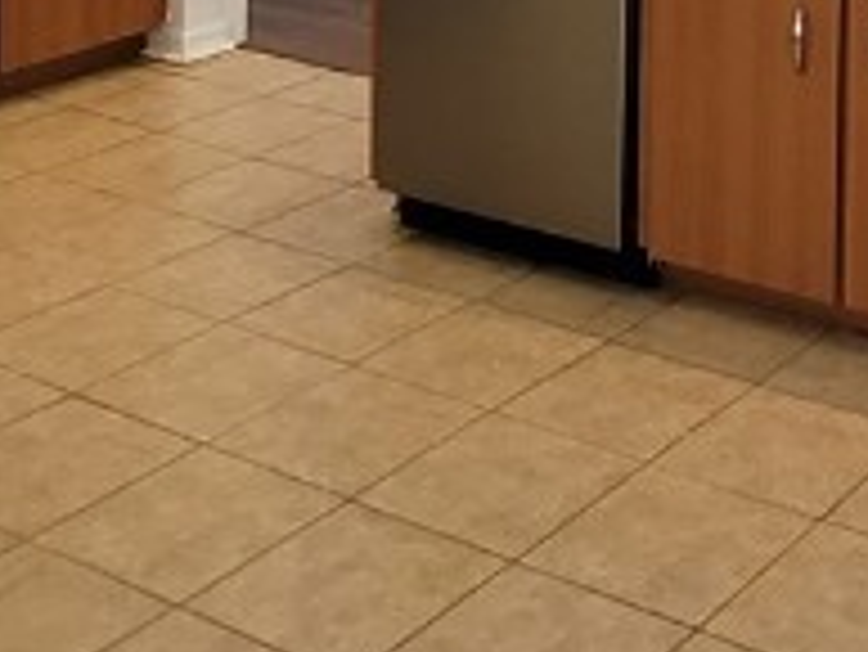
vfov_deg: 17.4
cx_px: 895
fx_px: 1731
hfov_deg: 26.4
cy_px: -513
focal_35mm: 69
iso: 160
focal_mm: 2.2
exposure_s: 1/60
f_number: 2.2
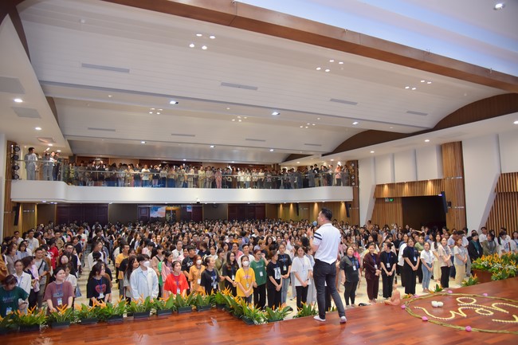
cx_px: 259
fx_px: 345
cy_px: 172
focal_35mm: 24
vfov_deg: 53.1
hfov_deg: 73.8
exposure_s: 1/100
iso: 1000
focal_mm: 24
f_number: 4.5
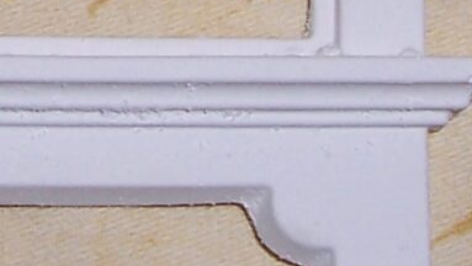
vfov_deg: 6.0
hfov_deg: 10.8
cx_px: 39
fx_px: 2480
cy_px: -272
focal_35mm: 198
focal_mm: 5.6
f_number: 2.7
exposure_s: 1/60
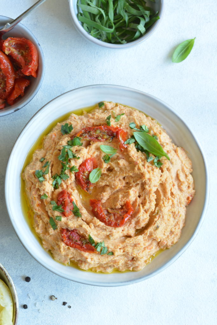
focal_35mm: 158
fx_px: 1423
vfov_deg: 13.0
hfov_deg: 8.7
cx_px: 108
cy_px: 162
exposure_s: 1/5
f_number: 10
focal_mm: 105
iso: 200
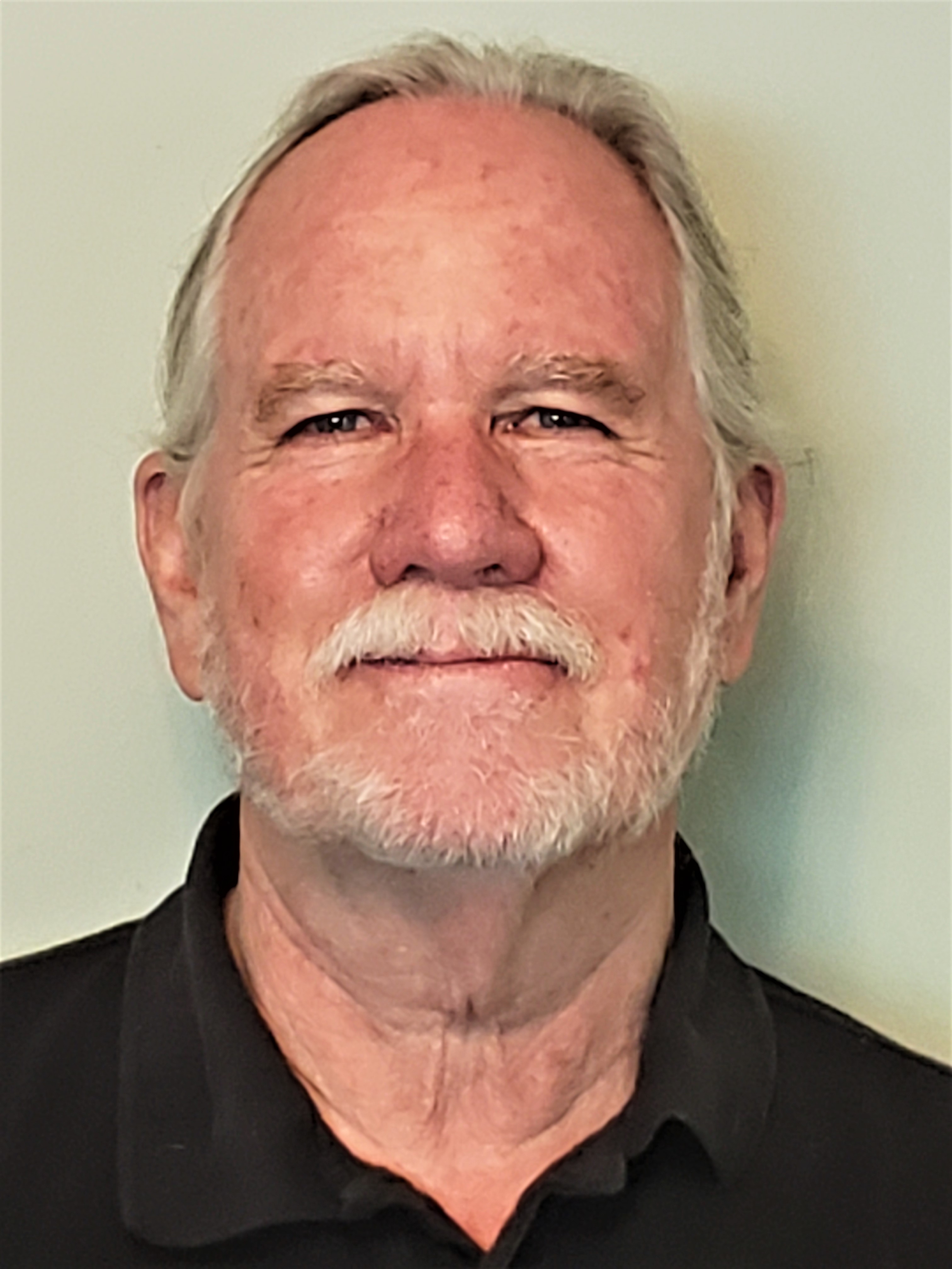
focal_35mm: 26
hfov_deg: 53.1
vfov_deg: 67.3
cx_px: 476
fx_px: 953
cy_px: 634
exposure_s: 1/60
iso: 320
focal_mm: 4.3
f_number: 1.5
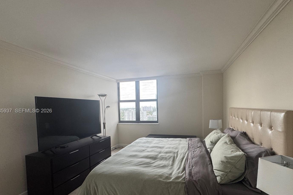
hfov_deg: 93.1
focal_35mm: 17
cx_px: 157
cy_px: 111
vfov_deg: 70.1
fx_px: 138
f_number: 2.2
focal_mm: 2.22
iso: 160
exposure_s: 1/99
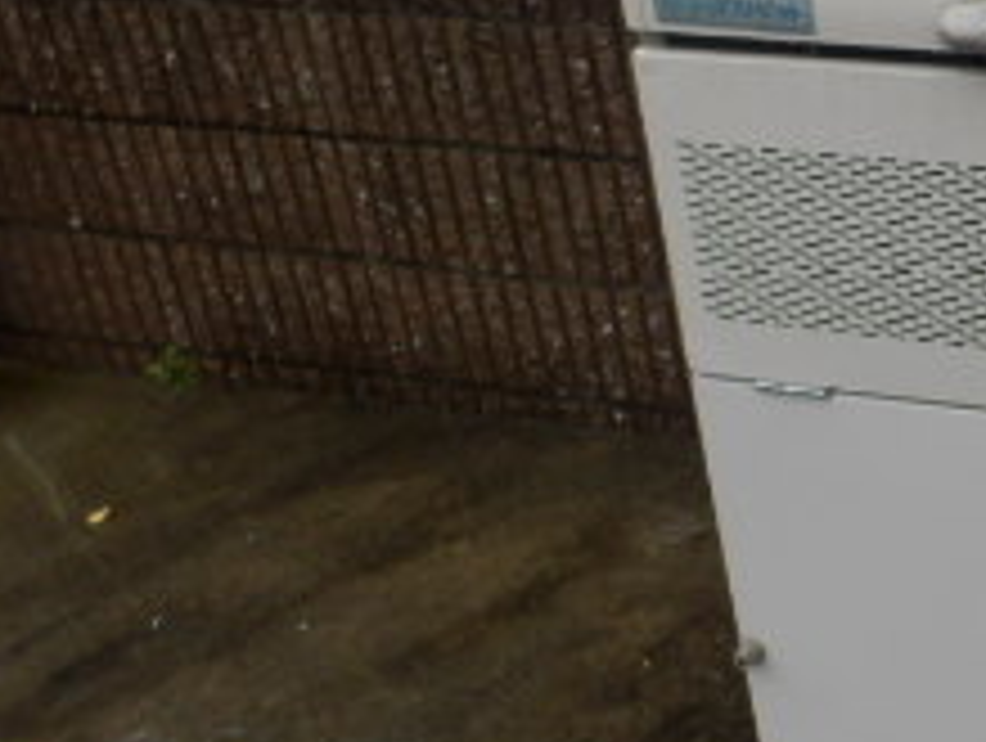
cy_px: 270
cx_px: 1328
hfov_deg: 23.9
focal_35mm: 70
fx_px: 1997
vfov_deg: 21.0
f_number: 3
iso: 100
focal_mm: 4.2
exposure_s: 1/30
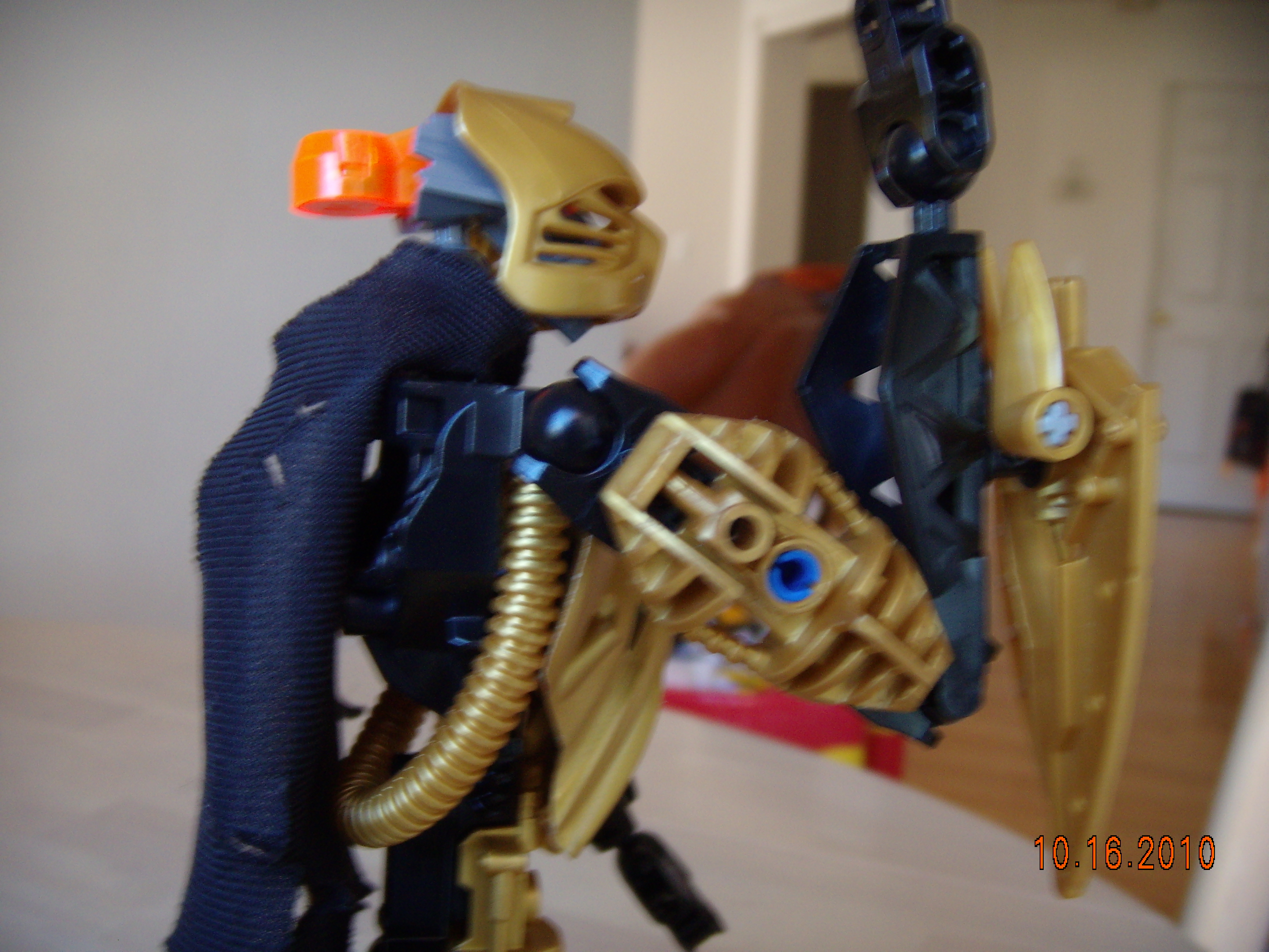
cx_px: 634
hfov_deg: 49.0
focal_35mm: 38
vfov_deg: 37.7
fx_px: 1393
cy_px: 476
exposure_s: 1/12.5
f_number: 3.5
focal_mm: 6.4
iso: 100
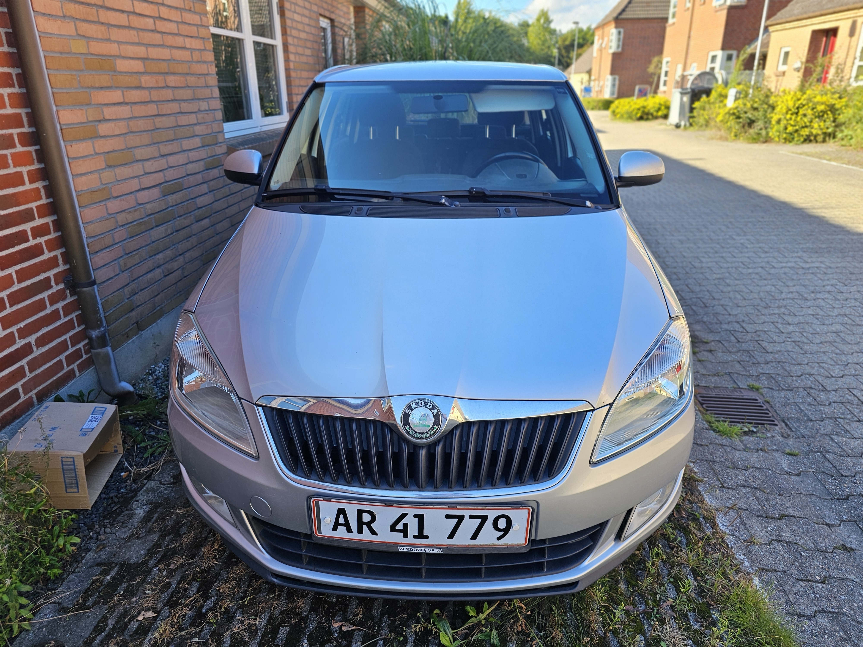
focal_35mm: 23
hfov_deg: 73.9
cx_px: 432
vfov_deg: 58.9
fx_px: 573
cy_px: 324
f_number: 1.7
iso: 20
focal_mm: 6.3
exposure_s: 1/229
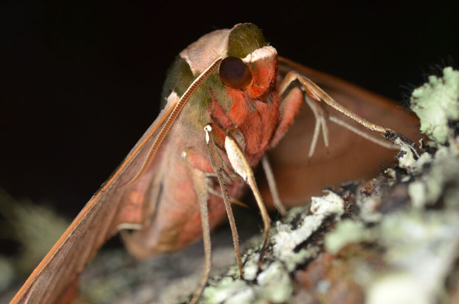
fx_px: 1145
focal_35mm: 90
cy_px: 152
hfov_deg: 22.7
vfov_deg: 15.1
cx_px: 230
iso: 1250
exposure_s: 1/200
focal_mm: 60
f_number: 13
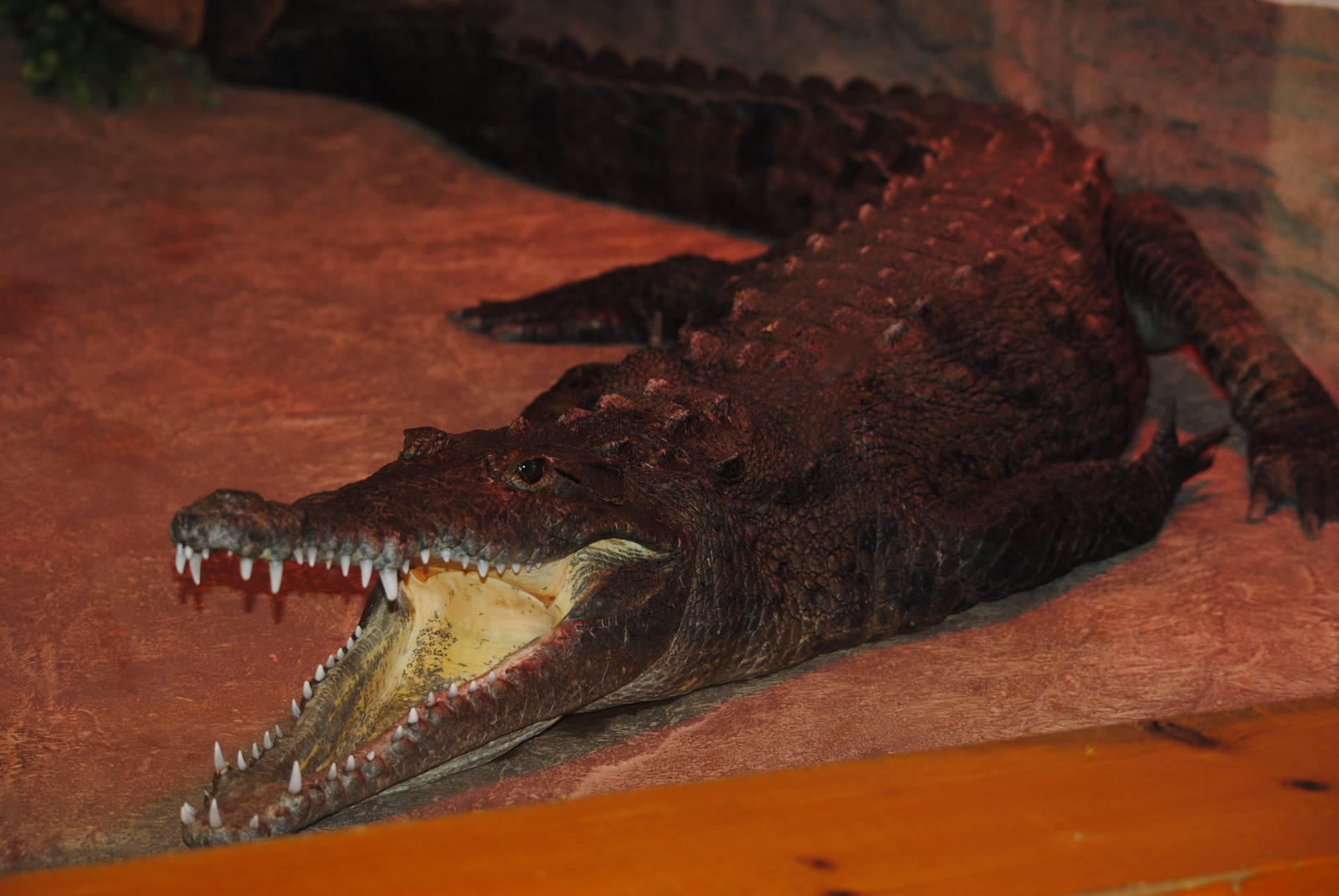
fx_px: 3463
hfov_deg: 21.9
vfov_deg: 14.7
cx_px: 670
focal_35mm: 93
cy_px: 448
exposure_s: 1/60
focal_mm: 62
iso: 200
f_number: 4.5
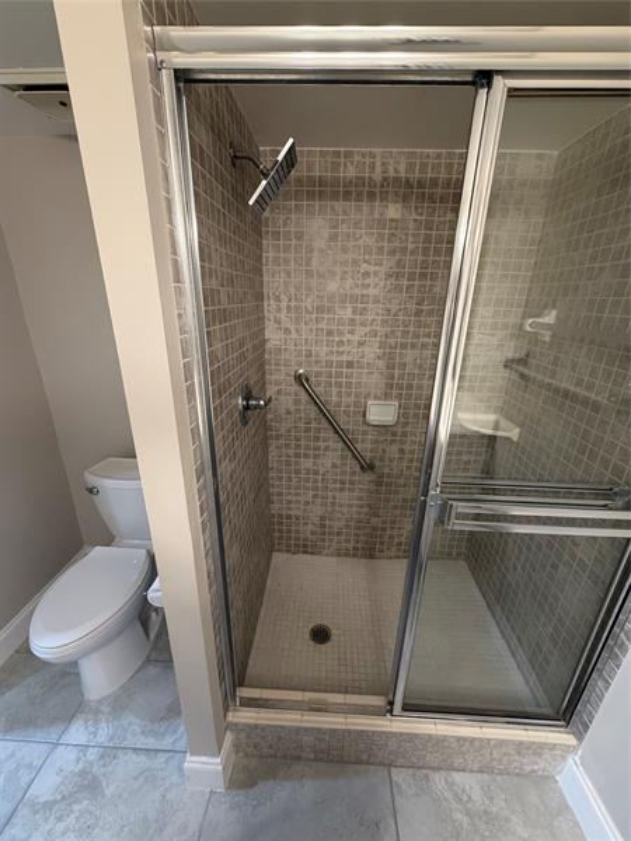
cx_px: 316
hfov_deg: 85.7
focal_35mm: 14
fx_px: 340
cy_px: 420
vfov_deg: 102.1
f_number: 2.2
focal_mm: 2.22
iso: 250
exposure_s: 1/60
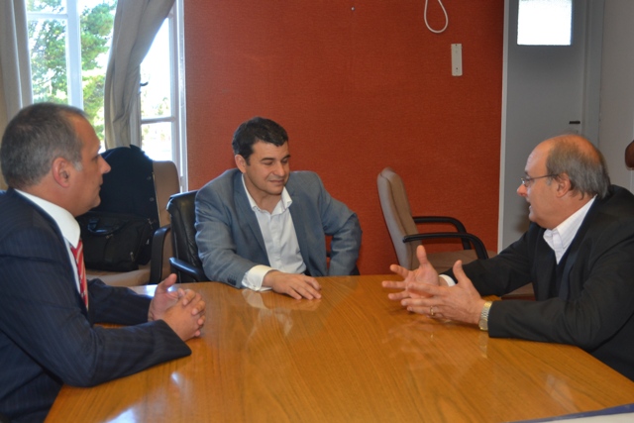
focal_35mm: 48
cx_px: 317
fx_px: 845
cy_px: 212
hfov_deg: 41.1
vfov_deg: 28.1
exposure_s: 1/60
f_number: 3.8
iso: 400
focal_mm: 32
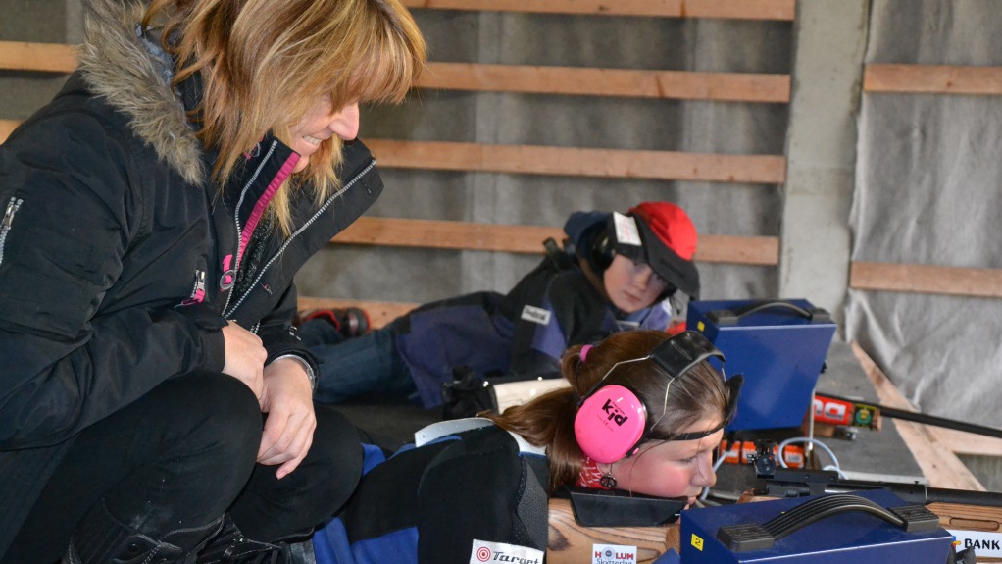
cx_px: 501
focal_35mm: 63
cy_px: 239
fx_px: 1674
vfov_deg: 19.1
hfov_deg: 33.3
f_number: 4.5
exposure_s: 1/60
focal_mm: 40
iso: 3200
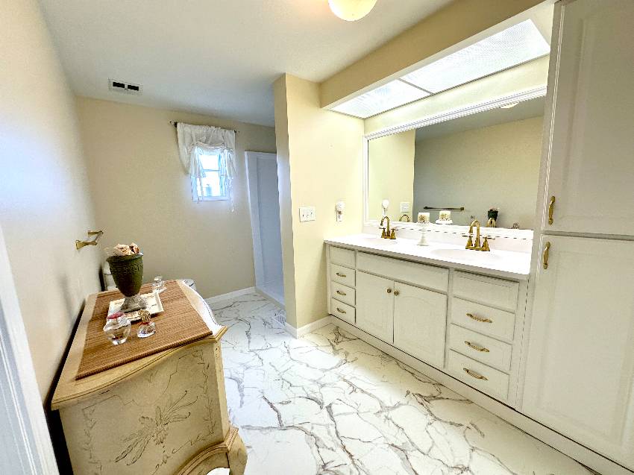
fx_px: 256
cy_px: 238
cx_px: 317
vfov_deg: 85.6
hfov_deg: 102.1
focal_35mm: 14
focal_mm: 2.22
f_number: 2.2
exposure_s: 1/120
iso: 80
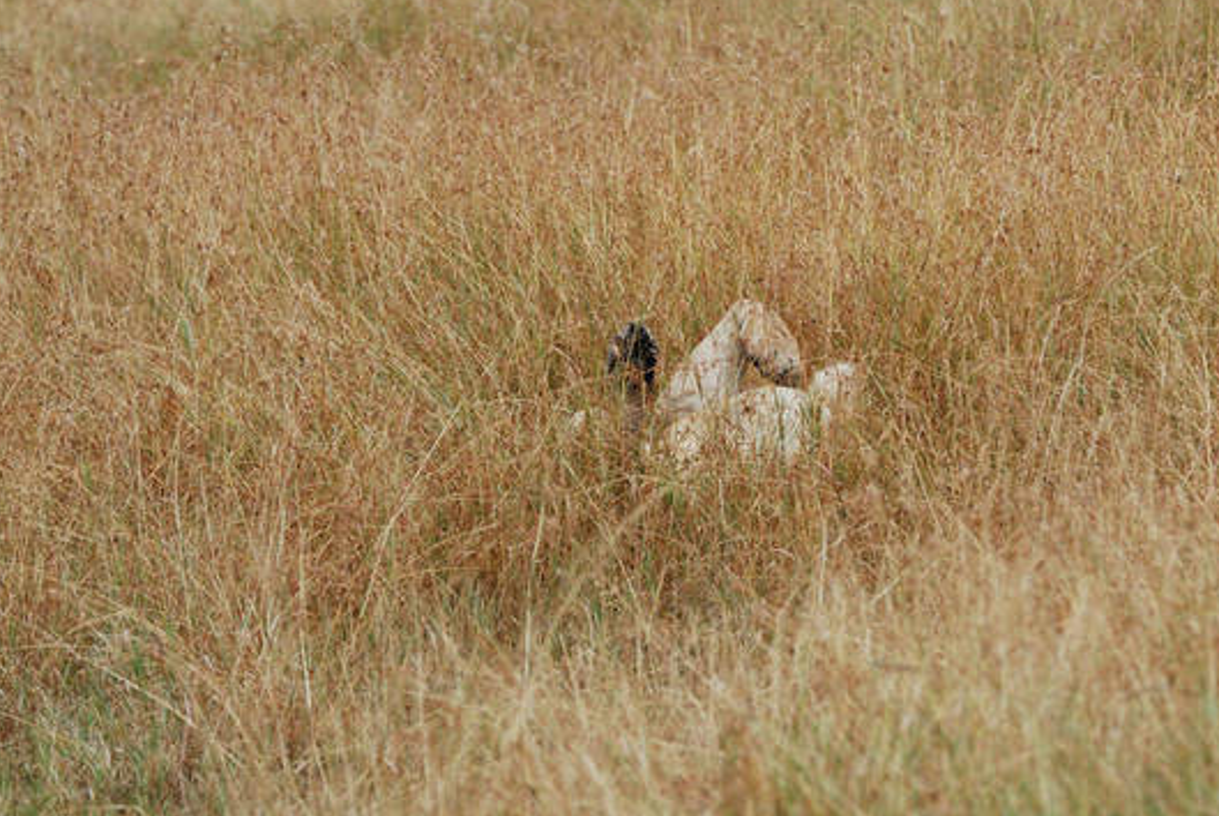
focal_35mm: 397
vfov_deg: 3.5
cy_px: 417
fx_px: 13457
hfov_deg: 5.2
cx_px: 733
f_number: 5.3
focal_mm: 200
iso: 280
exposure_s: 1/400
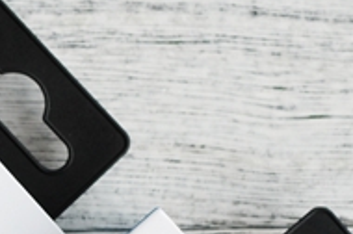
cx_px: -201
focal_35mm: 486
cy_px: 551
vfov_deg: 2.8
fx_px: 4757
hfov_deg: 4.2
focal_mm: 60
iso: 500
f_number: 4
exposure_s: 1/180
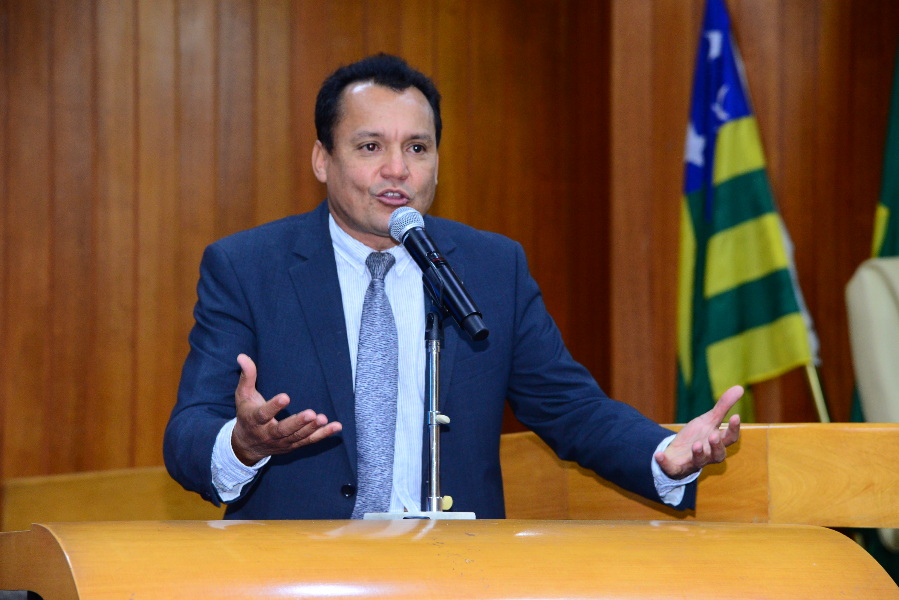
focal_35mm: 120
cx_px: 450
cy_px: 300
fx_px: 2998
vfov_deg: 11.4
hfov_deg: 17.1
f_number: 5.6
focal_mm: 120
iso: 2500
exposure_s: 1/60
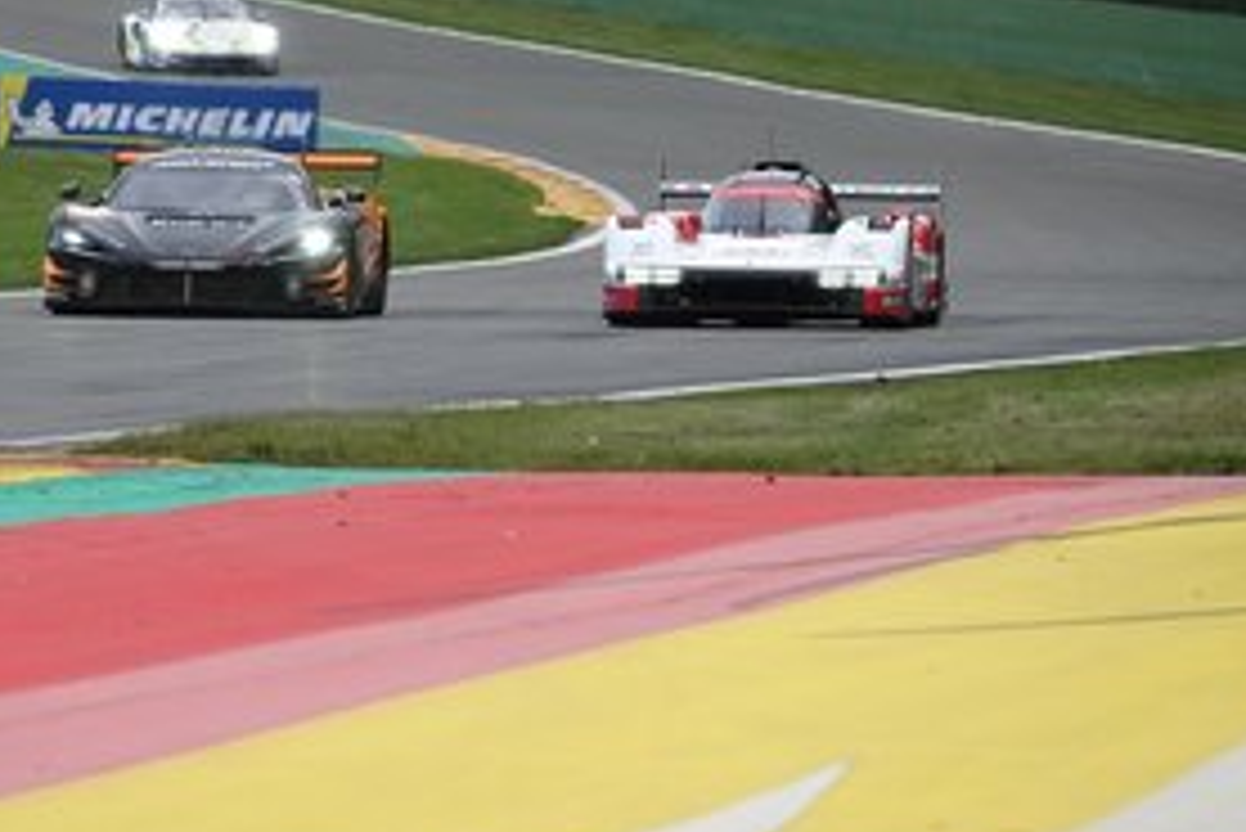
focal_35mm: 586
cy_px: 270
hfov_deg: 3.5
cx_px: 499
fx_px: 20292
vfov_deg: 2.3
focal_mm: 132.24
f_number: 4
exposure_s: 1/800
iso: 320
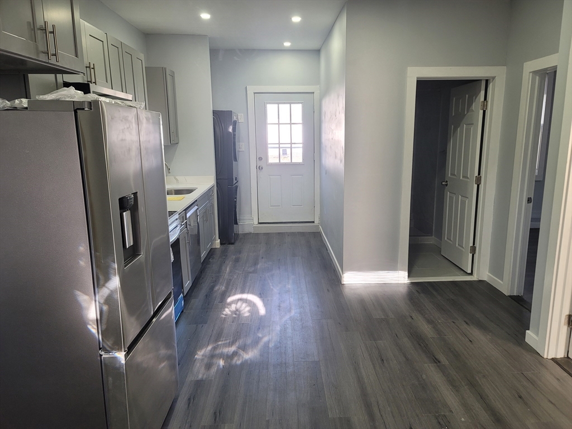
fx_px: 413
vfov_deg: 54.9
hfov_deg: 69.4
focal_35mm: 25
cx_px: 286
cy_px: 214
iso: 200
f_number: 1.8
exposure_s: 1/120
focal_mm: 7
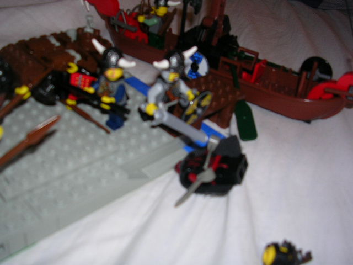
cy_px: 132
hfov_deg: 49.0
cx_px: 176
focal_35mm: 38
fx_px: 388
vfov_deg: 37.7
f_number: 2.8
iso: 50
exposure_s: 1/60.1
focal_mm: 5.8
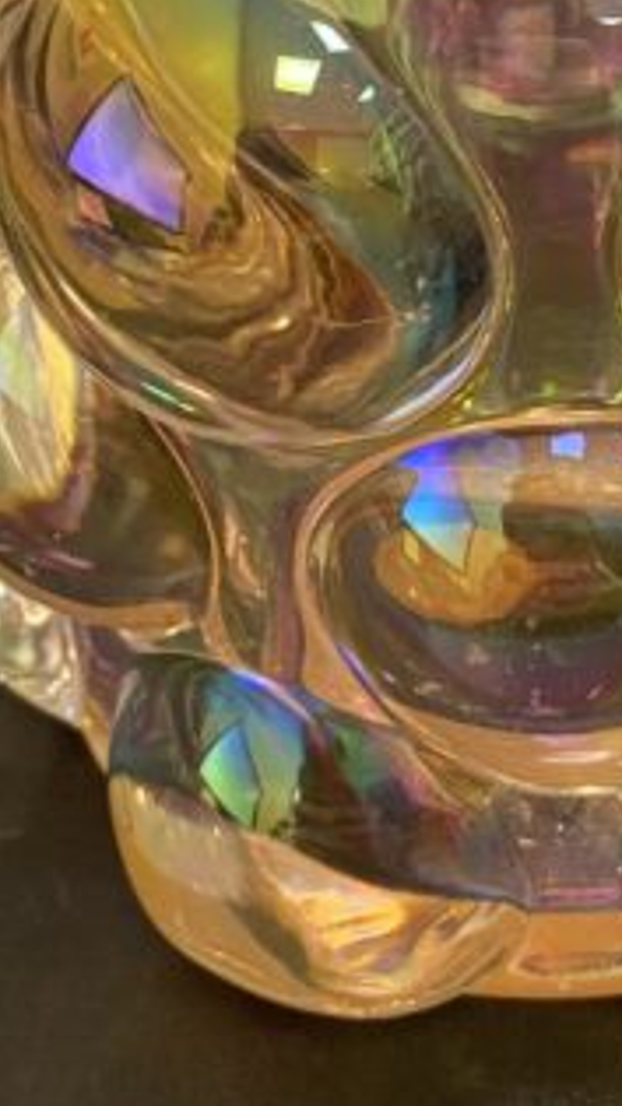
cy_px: 193
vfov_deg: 22.8
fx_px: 2700
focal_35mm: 92
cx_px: 559
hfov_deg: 13.0
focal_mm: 4.25
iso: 320
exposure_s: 1/50
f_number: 1.8
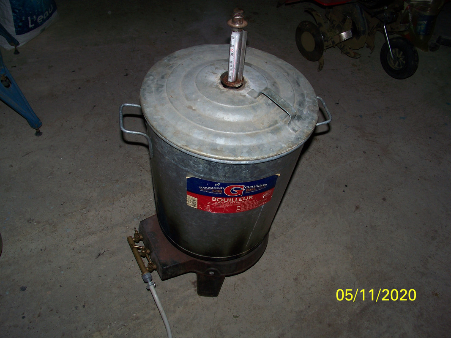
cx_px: 226
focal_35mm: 33
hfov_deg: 55.4
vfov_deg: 42.9
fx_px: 430
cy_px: 169
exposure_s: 1/125
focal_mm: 5.85
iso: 64
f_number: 5.6
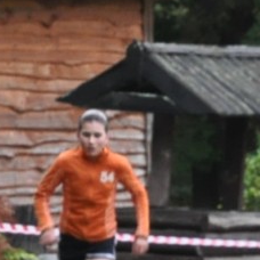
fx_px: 3225
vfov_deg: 4.6
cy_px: 273
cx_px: -160
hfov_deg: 4.6
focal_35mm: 379
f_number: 5.6
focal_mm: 85
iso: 1000
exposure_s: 1/100
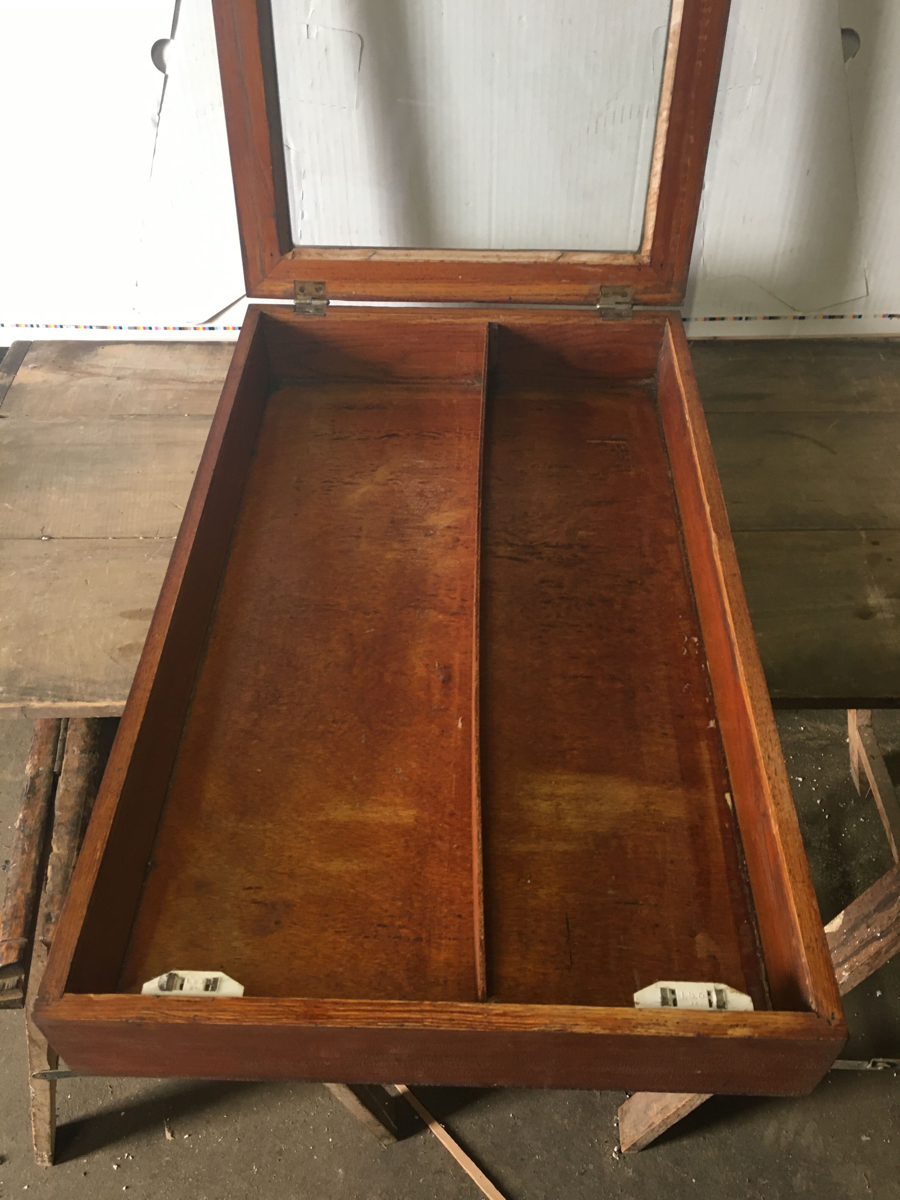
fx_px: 1005
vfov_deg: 61.7
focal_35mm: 29
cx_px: 450
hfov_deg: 48.2
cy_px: 600
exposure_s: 1/33
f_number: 2.2
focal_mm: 4.15
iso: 125
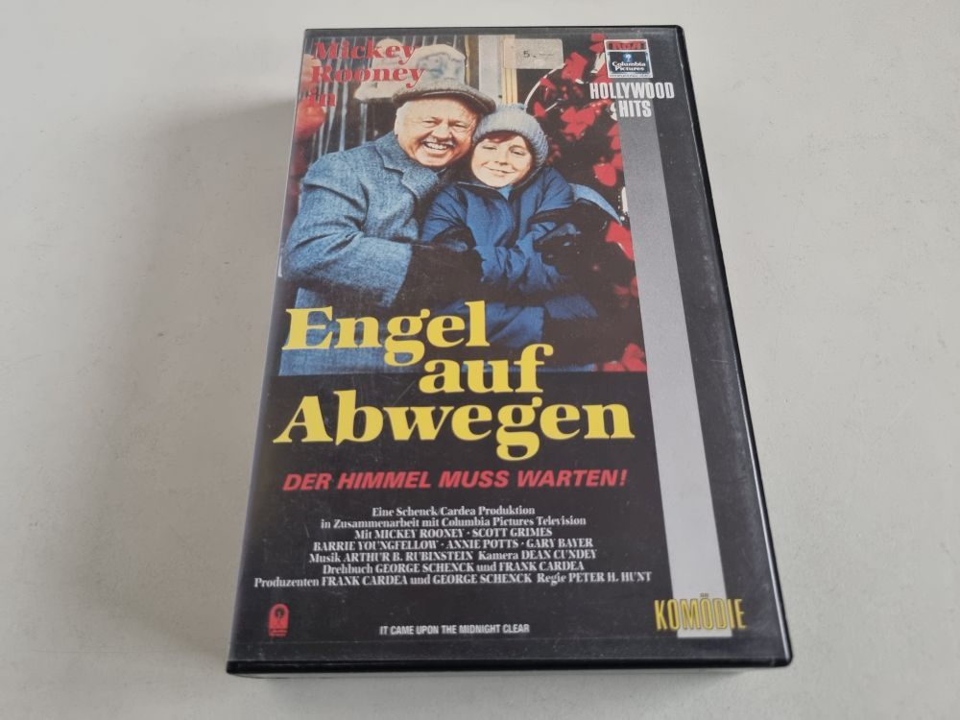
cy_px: 360
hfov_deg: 67.3
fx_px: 721
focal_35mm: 26
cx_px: 480
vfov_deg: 53.1
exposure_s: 1/100
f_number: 1.8
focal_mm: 5.4
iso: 250
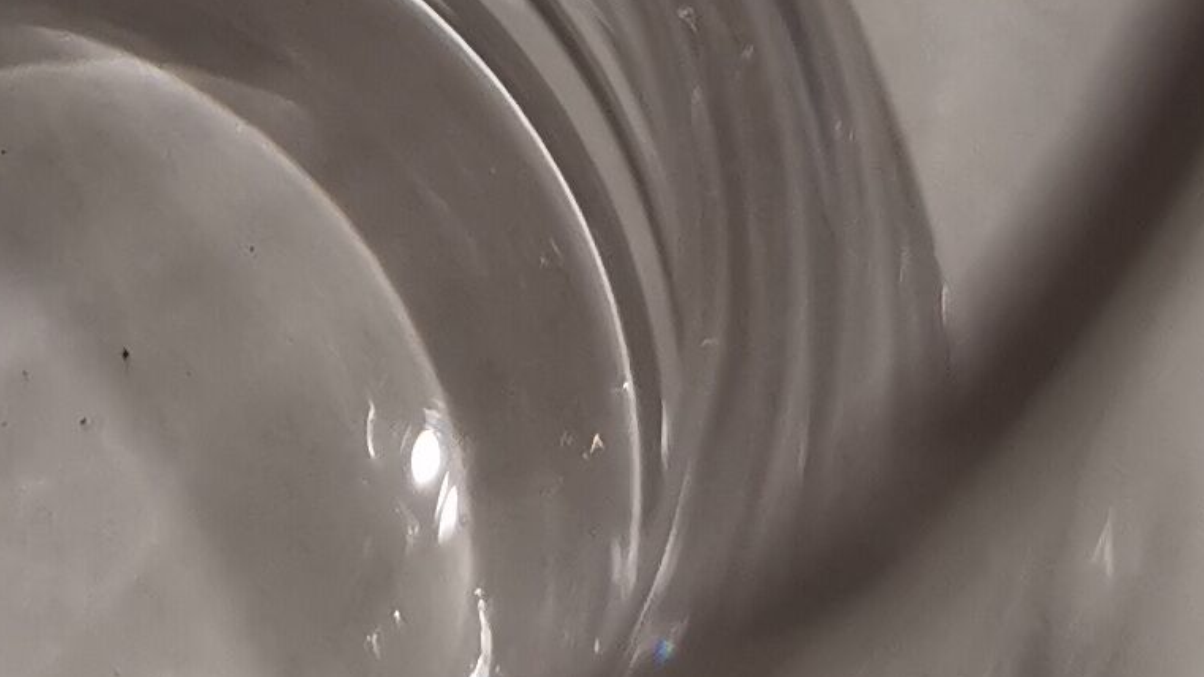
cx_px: -195
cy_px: -756
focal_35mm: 141
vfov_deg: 8.1
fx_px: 4501
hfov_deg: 14.8
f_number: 1.8
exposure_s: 1/100
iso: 160
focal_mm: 5.58
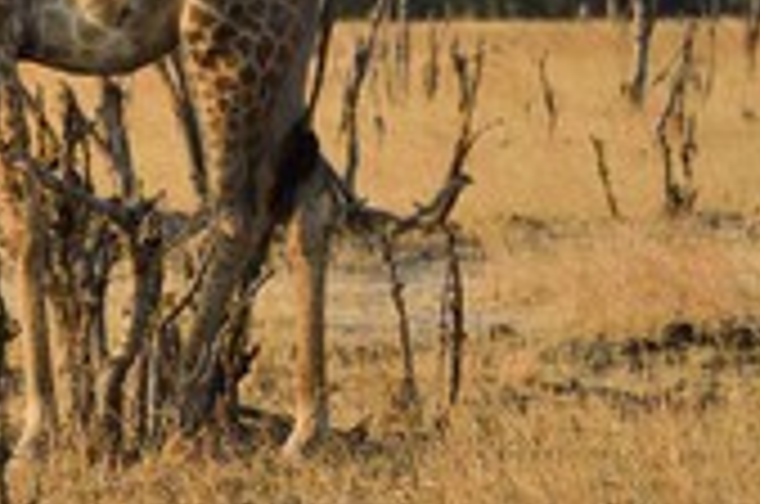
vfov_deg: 2.0
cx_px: -151
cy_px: -45
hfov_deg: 3.0
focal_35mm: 697
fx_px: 14687
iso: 800
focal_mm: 280
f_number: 10
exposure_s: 1/500
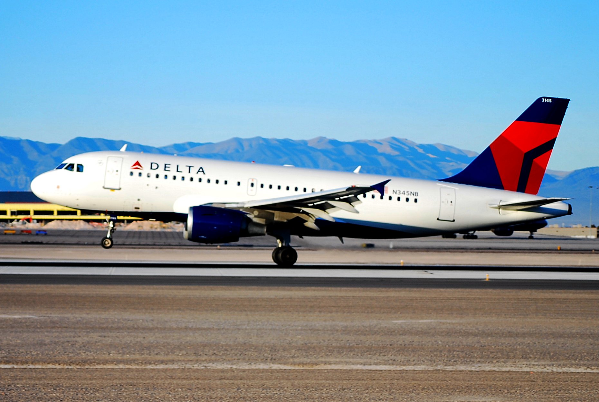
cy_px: 201
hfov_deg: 18.9
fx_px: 1801
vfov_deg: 12.7
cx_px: 300
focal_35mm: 108
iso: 100
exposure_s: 1/400
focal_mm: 72
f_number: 4.2
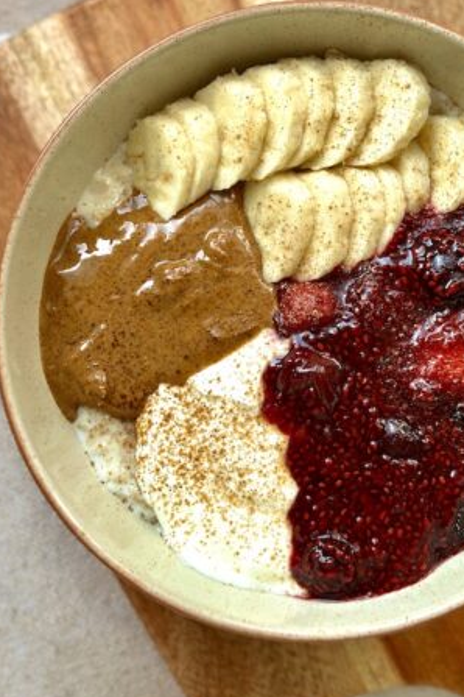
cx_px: 335
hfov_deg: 20.2
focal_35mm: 67
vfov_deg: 30.0
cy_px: 288
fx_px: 1295
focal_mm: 6.86
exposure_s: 1/527
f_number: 1.78
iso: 80
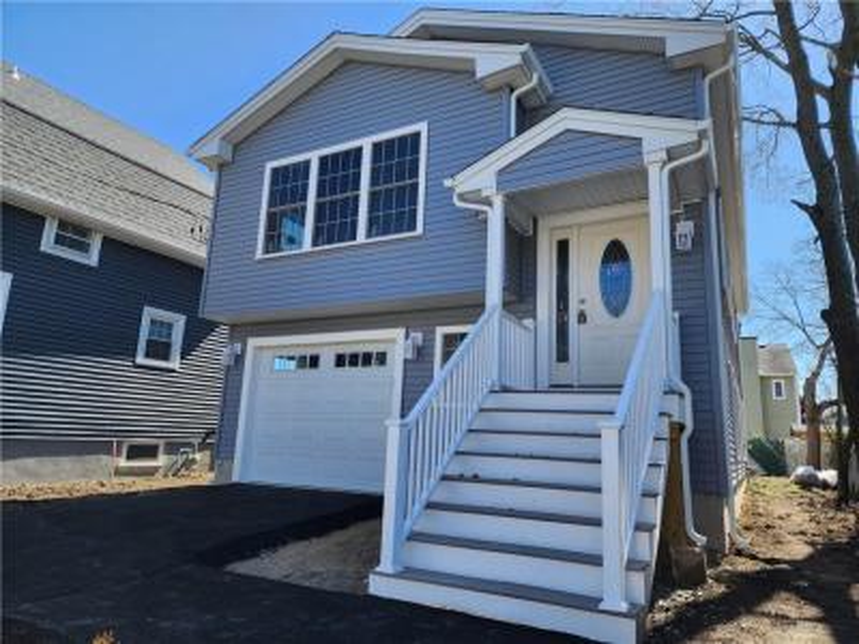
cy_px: 322
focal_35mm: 23
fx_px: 571
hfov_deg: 73.9
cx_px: 430
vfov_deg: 58.9
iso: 12
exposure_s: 1/586
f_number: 1.8
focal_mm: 6.4
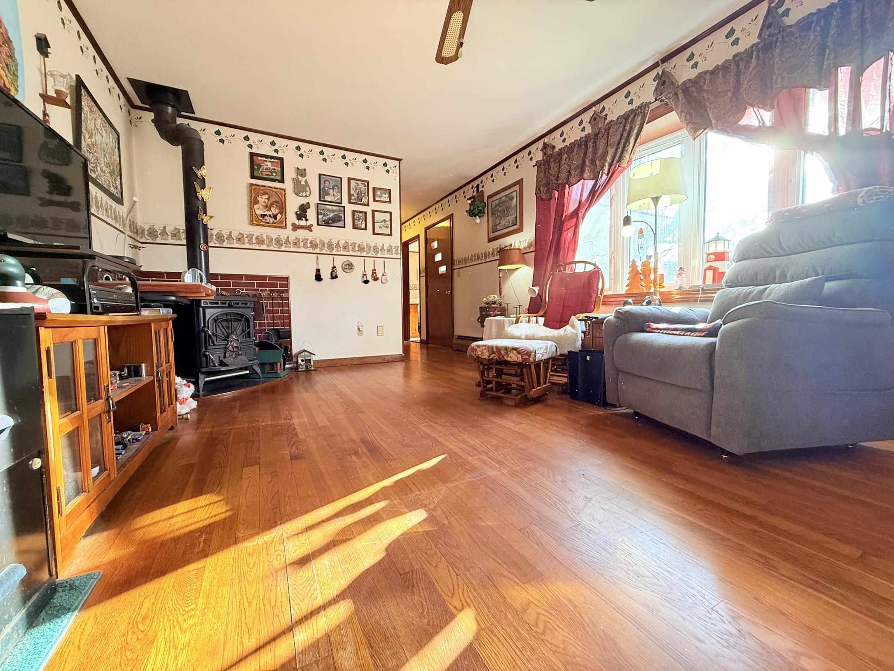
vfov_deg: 85.7
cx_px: 447
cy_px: 336
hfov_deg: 102.1
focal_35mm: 14
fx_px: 362
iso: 250
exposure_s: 1/99
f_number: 2.2
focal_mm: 2.22
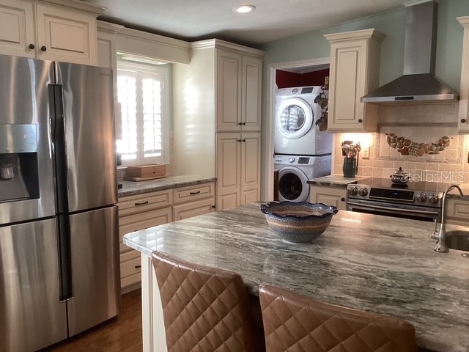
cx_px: 234
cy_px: 176
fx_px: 420
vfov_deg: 45.4
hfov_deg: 58.4
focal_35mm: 31
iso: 250
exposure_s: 1/60
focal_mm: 3.3
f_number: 2.4
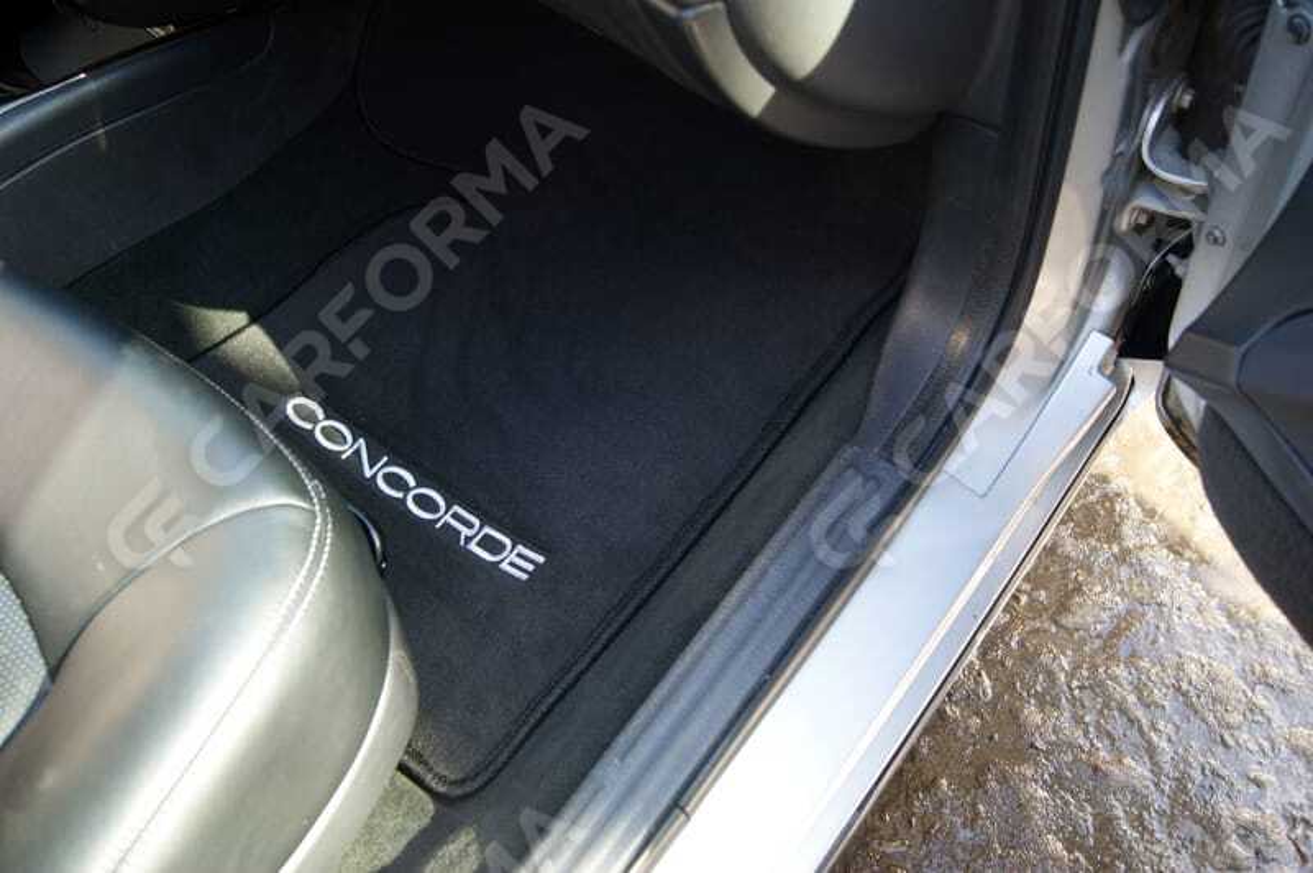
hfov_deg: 57.3
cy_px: 436
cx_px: 656
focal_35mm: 33
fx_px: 1203
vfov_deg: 39.9
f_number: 4
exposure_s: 1/40
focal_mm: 22
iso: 160
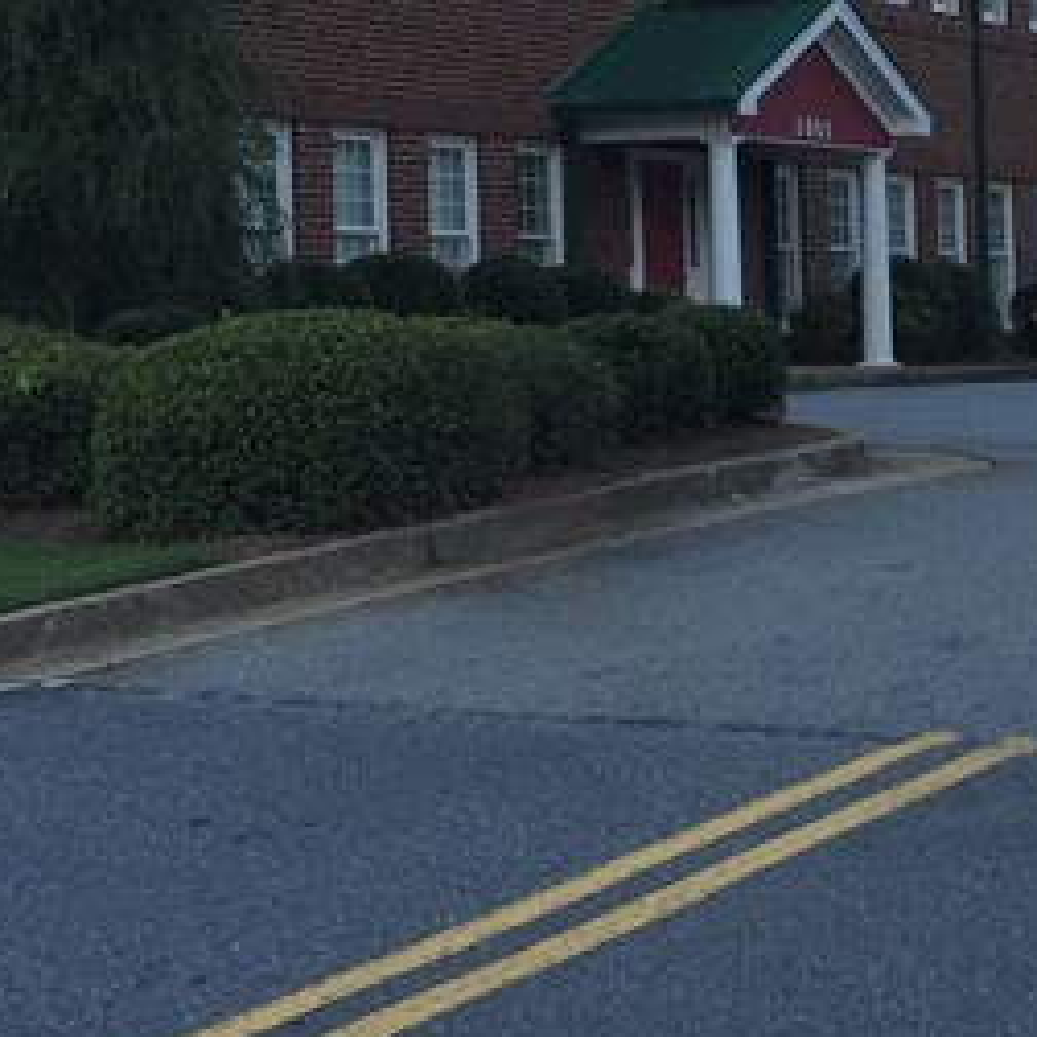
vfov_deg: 16.6
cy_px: 230
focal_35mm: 104
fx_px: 3525
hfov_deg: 16.6
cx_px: 897
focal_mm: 4.15
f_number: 2.2
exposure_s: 1/120
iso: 32
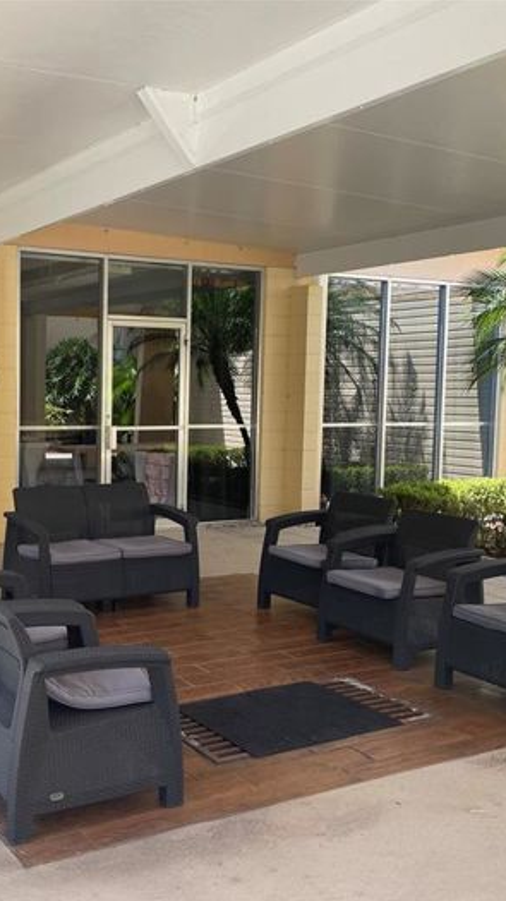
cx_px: 100
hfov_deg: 30.4
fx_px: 907
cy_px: 451
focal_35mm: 38
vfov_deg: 52.8
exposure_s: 1/418
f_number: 1.6
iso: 32
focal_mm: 4.2
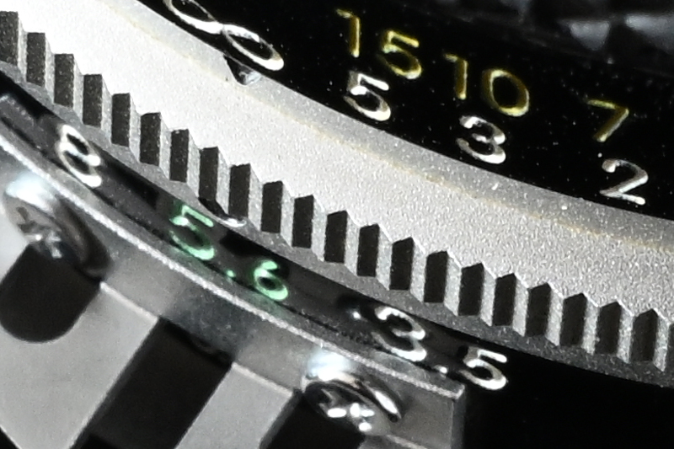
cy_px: 224
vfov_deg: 19.4
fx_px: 1310
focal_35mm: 70
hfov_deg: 28.8
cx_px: 337
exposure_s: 1
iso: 800
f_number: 16
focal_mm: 70
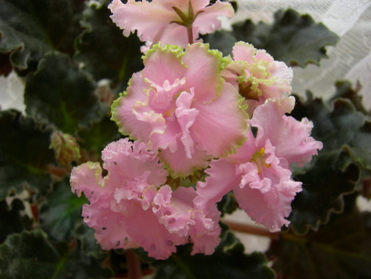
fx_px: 407
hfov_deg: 49.0
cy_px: 140
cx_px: 186
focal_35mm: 38
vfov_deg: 37.8
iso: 64
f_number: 3.5
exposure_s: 1/25
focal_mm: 8
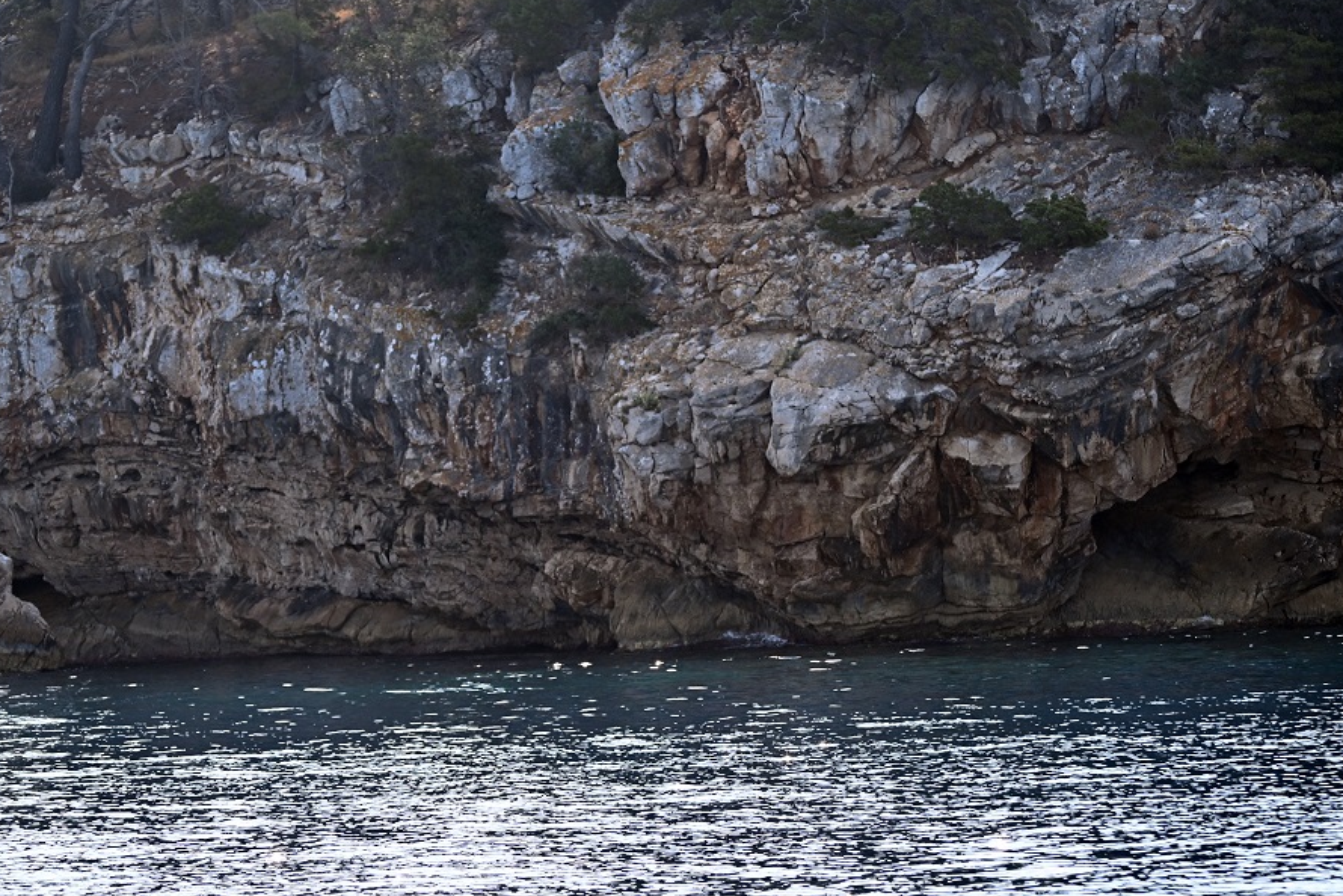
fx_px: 5560
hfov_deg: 13.8
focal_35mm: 149
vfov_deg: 9.2
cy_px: 381
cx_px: 675
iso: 200
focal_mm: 102
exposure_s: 1/500
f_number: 5
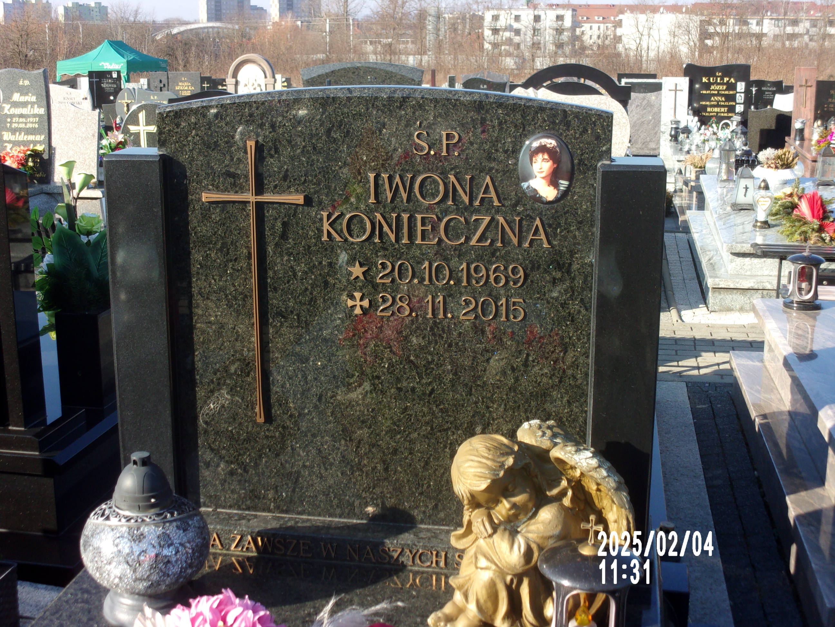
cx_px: 418
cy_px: 314
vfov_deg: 27.5
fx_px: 1278
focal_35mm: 53
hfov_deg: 36.2
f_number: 4.9
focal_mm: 9.5
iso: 80
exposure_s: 1/200
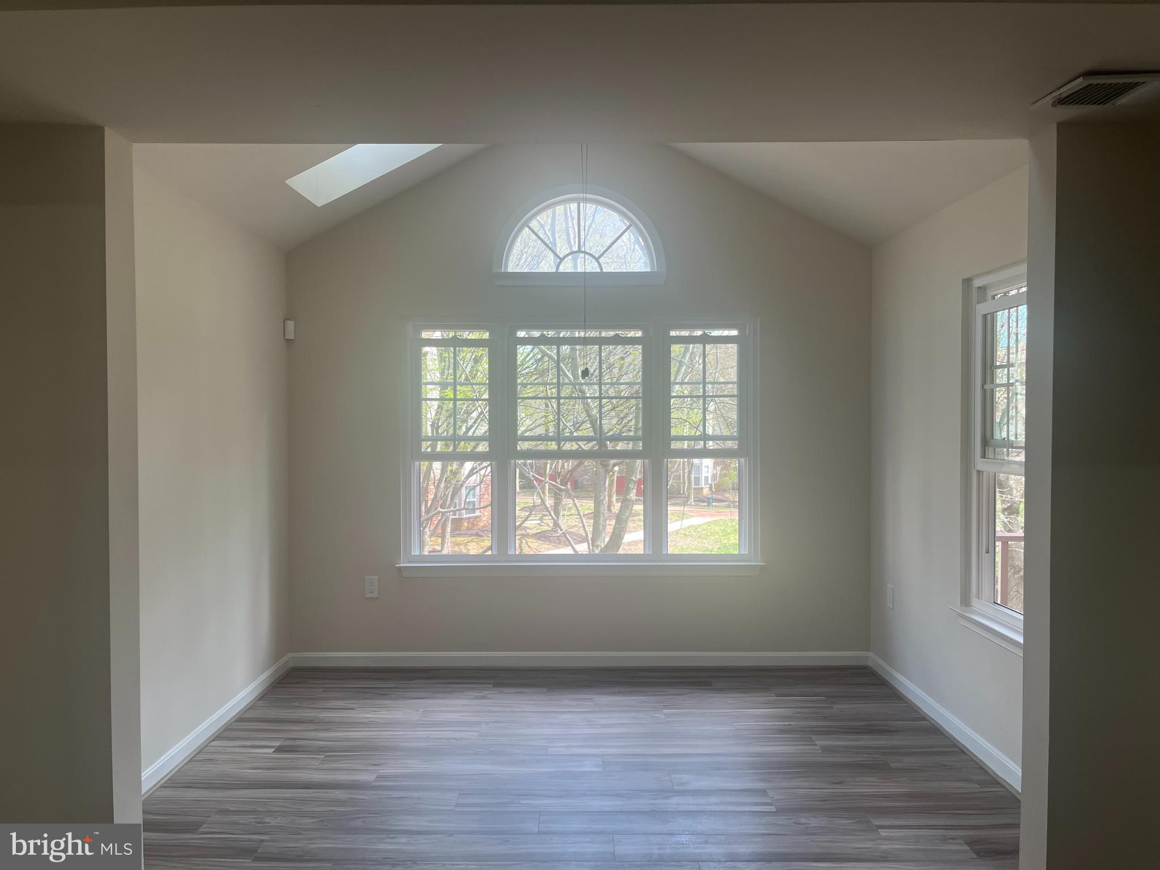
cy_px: 435
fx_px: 871
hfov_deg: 67.3
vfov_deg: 53.1
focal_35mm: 26
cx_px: 580
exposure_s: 1/138
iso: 40
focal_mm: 5.1
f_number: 1.6
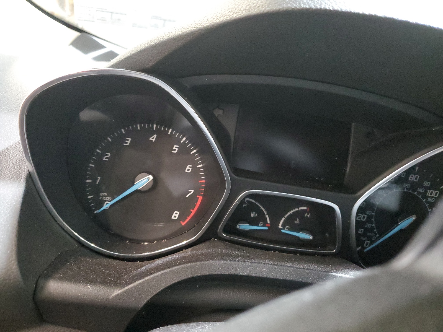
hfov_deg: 67.3
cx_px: 222
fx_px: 333
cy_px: 166
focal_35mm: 26
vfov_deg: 53.1
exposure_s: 1/15
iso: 598
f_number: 1.5
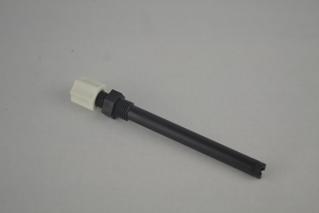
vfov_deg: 21.6
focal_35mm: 63
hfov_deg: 31.9
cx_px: 160
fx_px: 558
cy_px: 106
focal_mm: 42
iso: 125
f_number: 5.3
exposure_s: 1/100
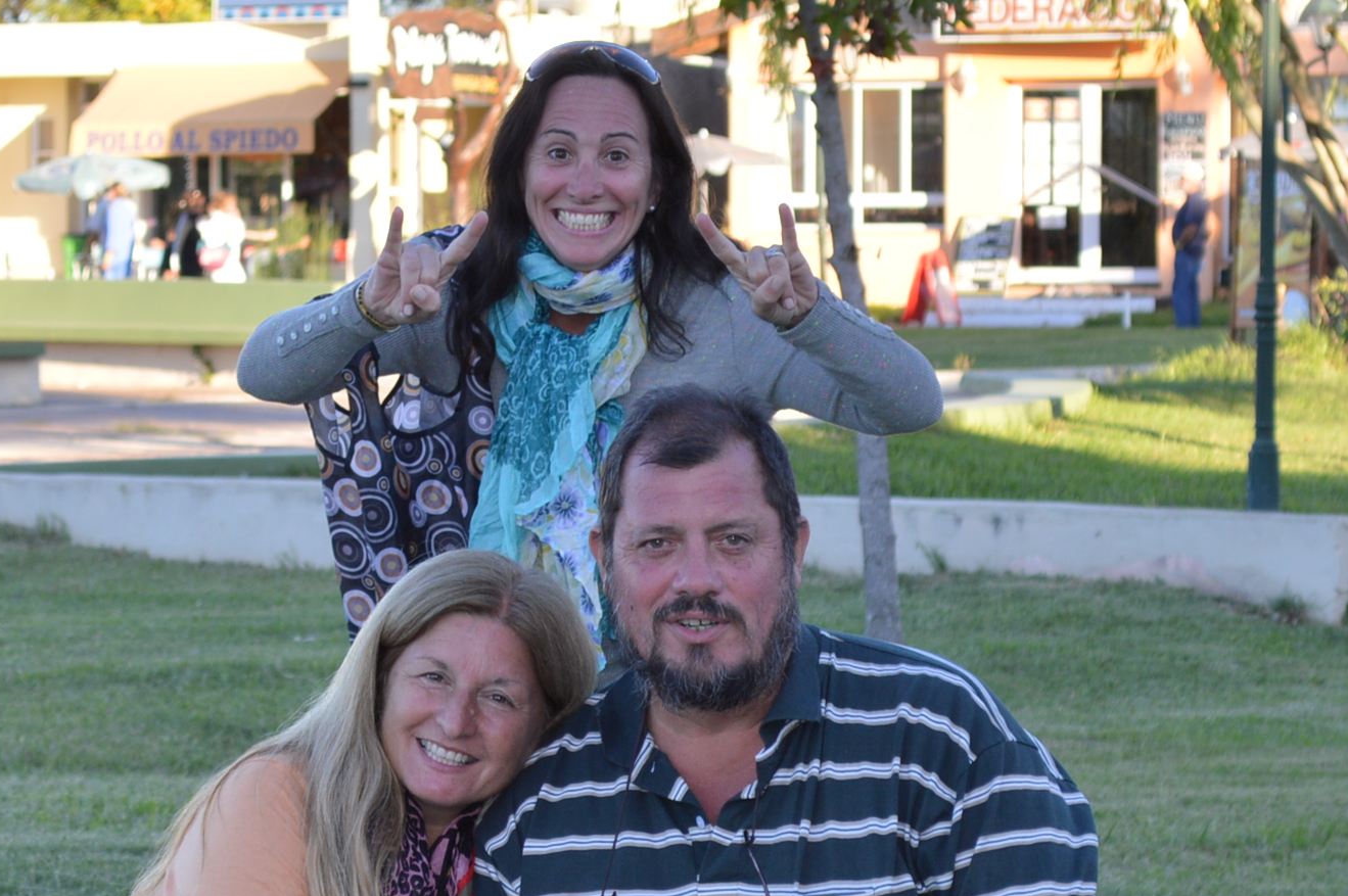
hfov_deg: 10.9
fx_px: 7039
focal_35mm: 188
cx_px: 580
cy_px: 597
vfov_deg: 7.3
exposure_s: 1/125
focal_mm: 55
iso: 140
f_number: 5.6
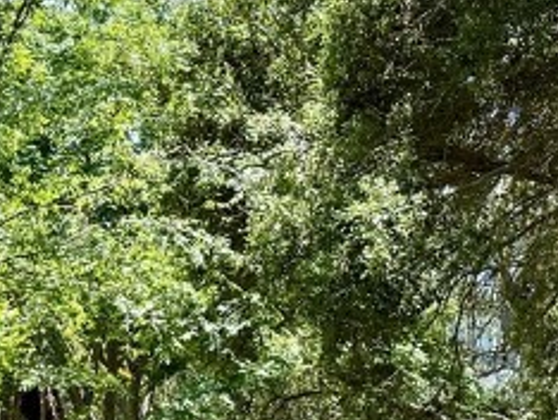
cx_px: 847
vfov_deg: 13.8
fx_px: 1694
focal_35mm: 105
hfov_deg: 16.9
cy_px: 489
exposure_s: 1/1230
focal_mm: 6.76
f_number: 1.78
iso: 100
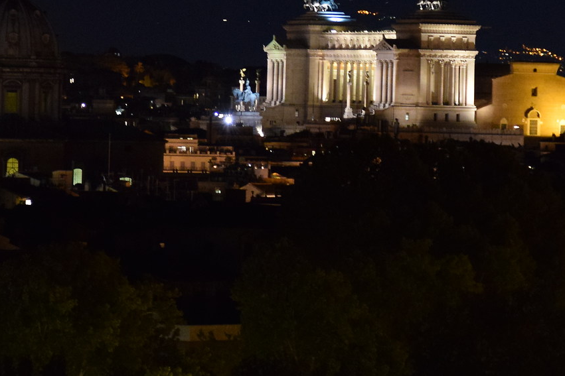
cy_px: 69
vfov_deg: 4.3
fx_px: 4980
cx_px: 317
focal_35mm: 317
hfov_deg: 6.5
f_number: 5
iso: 1600
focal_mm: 75
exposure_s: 1/3
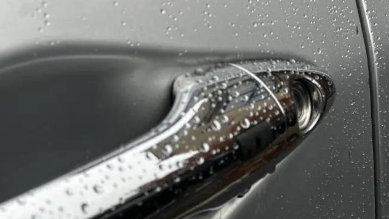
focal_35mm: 85
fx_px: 876
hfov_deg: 25.0
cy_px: 113
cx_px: 195
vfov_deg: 14.2
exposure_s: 1/121
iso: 50
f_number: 2.8
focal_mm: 9
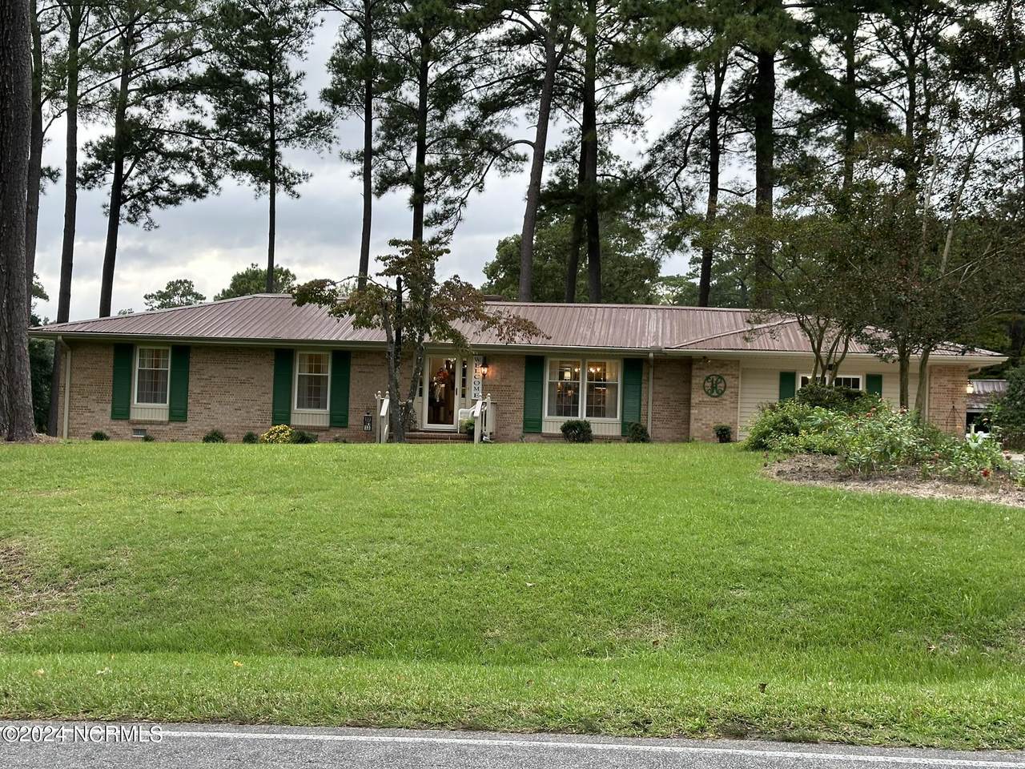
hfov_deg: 39.7
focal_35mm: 48
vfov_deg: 30.3
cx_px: 512
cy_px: 384
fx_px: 1421
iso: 64
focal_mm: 6.86
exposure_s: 1/124
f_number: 1.78
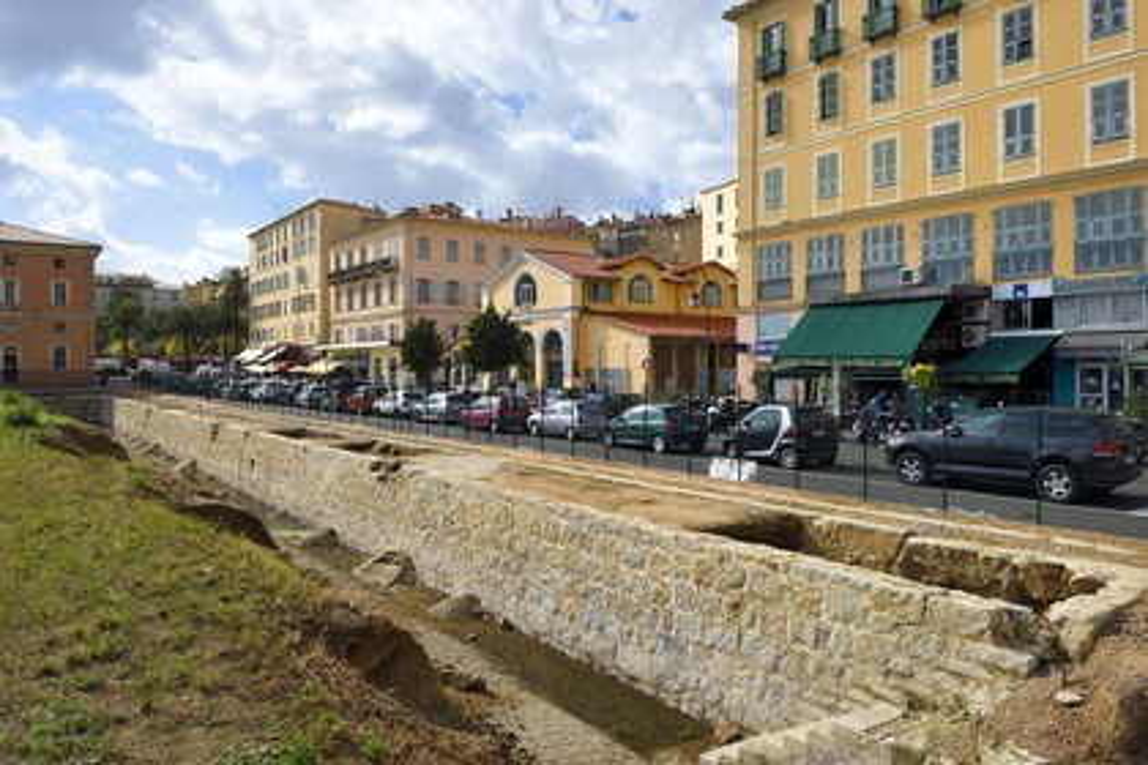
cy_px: 382
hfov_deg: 73.7
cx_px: 574
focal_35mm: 24
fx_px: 765
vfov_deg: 53.1
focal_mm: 24
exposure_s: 1/250
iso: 200
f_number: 13
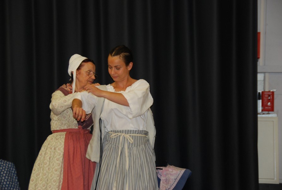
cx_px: 141
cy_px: 95
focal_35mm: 105
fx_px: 824
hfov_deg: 19.4
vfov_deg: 13.1
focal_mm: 70
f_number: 5
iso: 400
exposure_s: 1/60
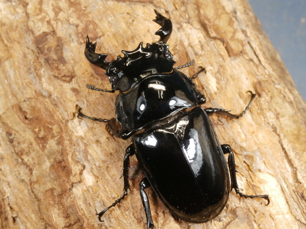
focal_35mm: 67
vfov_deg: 21.9
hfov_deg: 29.0
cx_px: 153
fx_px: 592
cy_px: 114
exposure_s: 1/60
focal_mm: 11.86
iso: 200
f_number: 4.3
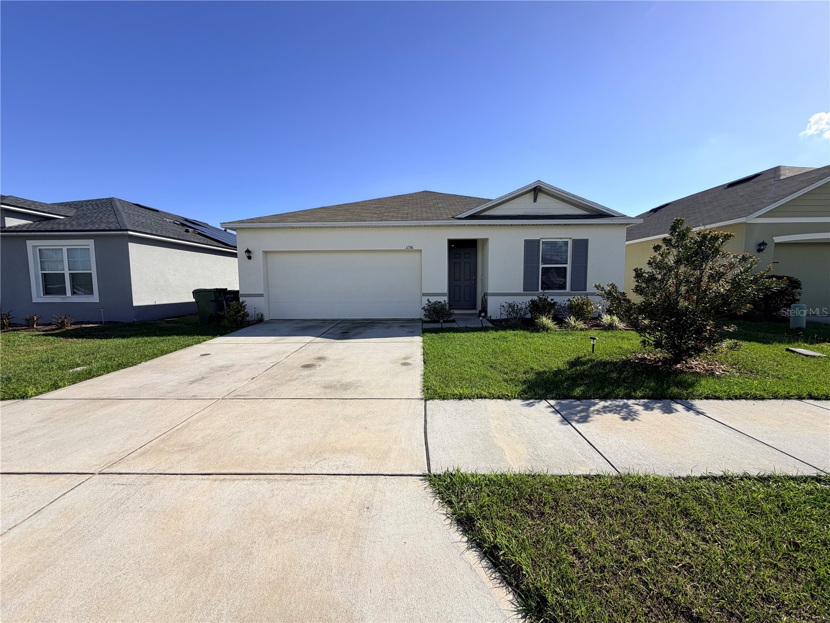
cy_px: 312
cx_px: 415
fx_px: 336
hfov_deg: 102.1
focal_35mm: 14
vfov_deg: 85.7
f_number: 2.2
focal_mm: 2.22
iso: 20
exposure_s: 1/1001
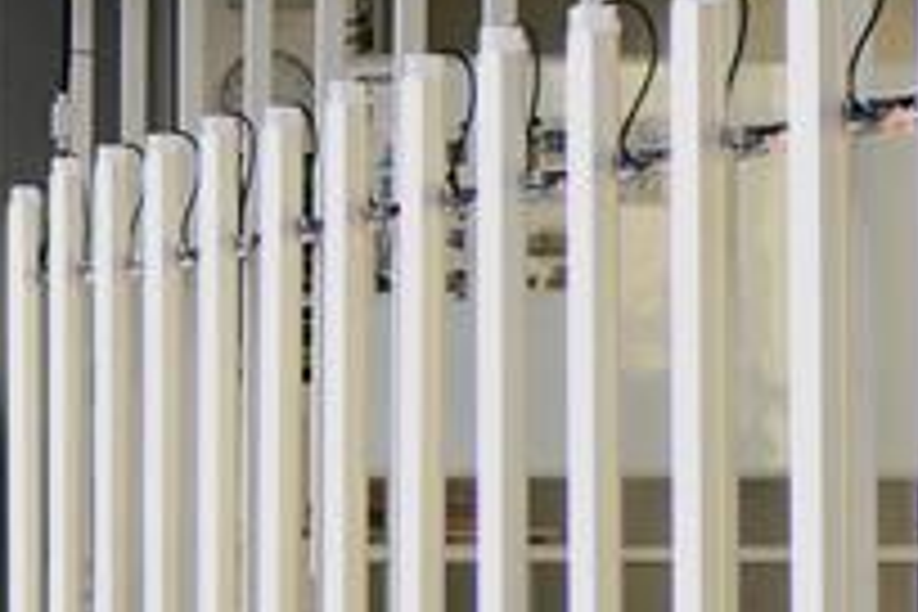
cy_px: 106
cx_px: -886
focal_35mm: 351
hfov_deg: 5.7
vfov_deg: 3.9
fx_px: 8950
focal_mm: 70
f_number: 4
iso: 1250
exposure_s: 1/500
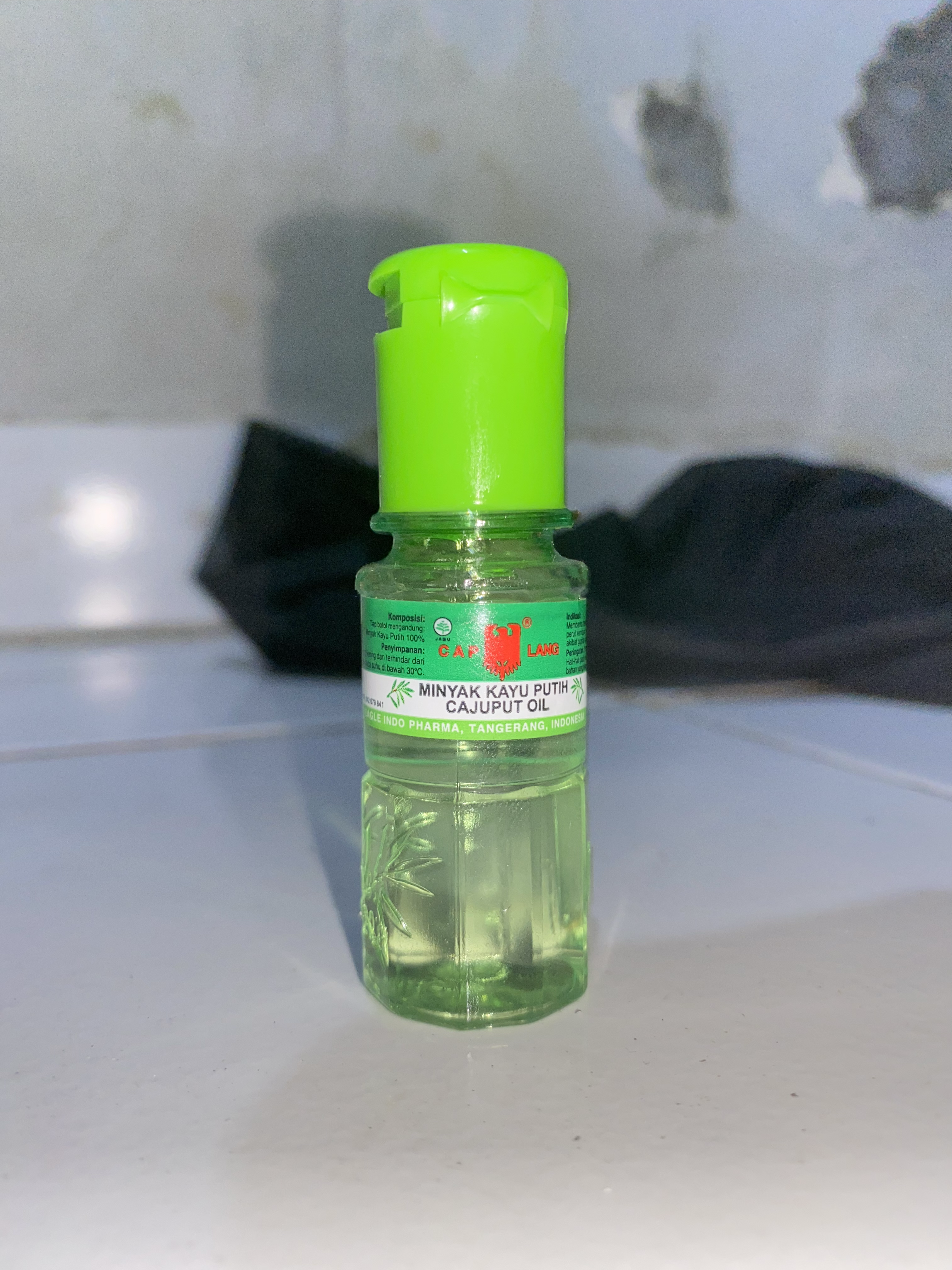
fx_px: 953
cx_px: 476
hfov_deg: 53.1
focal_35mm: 26
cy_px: 635
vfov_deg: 67.3
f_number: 1.8
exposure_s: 1/11
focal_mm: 4.25
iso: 32
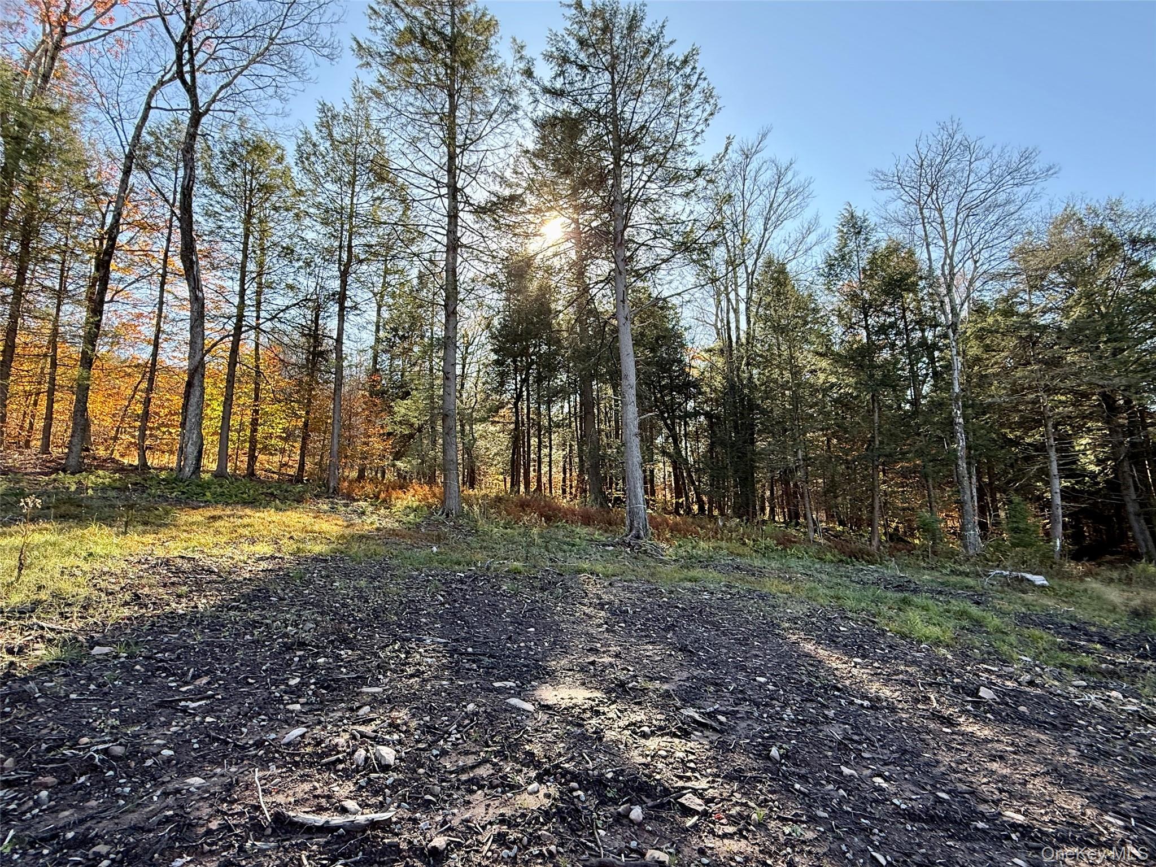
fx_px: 468
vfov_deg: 85.7
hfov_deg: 102.1
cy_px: 434
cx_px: 578
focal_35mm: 14
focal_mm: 2.22
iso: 64
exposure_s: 1/308
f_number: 2.2
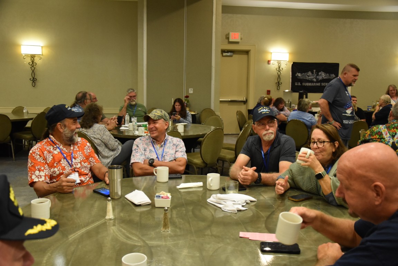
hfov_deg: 57.2
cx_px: 199
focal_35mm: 33
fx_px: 365
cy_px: 133
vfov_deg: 40.0
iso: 1800
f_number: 3.8
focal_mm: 22
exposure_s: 1/60
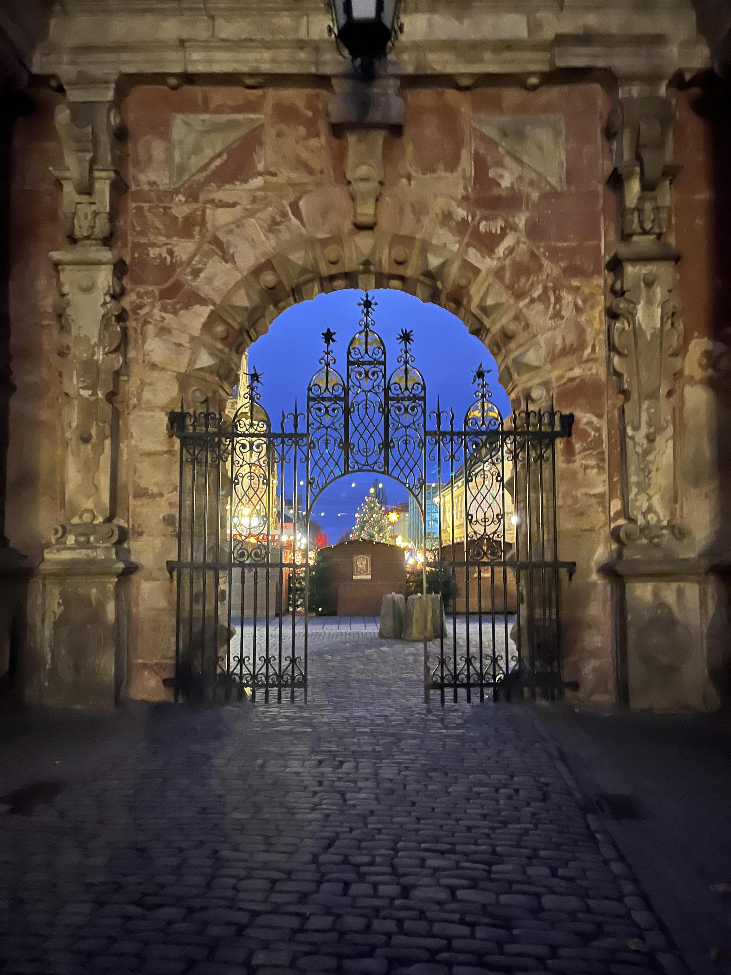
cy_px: 488
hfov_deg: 53.1
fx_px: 732
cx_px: 366
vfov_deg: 67.3
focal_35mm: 26
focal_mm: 5.1
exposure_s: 1/9
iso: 1250
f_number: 1.6
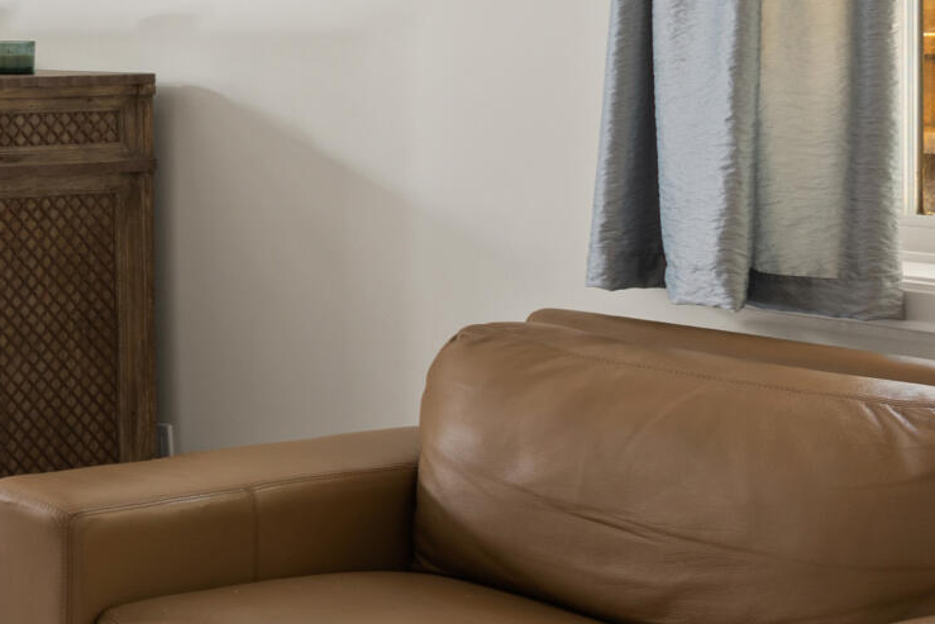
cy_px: 18
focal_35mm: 69
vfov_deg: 19.2
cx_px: -767
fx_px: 1792
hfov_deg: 20.4
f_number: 7.1
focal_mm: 17
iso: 100
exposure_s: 4
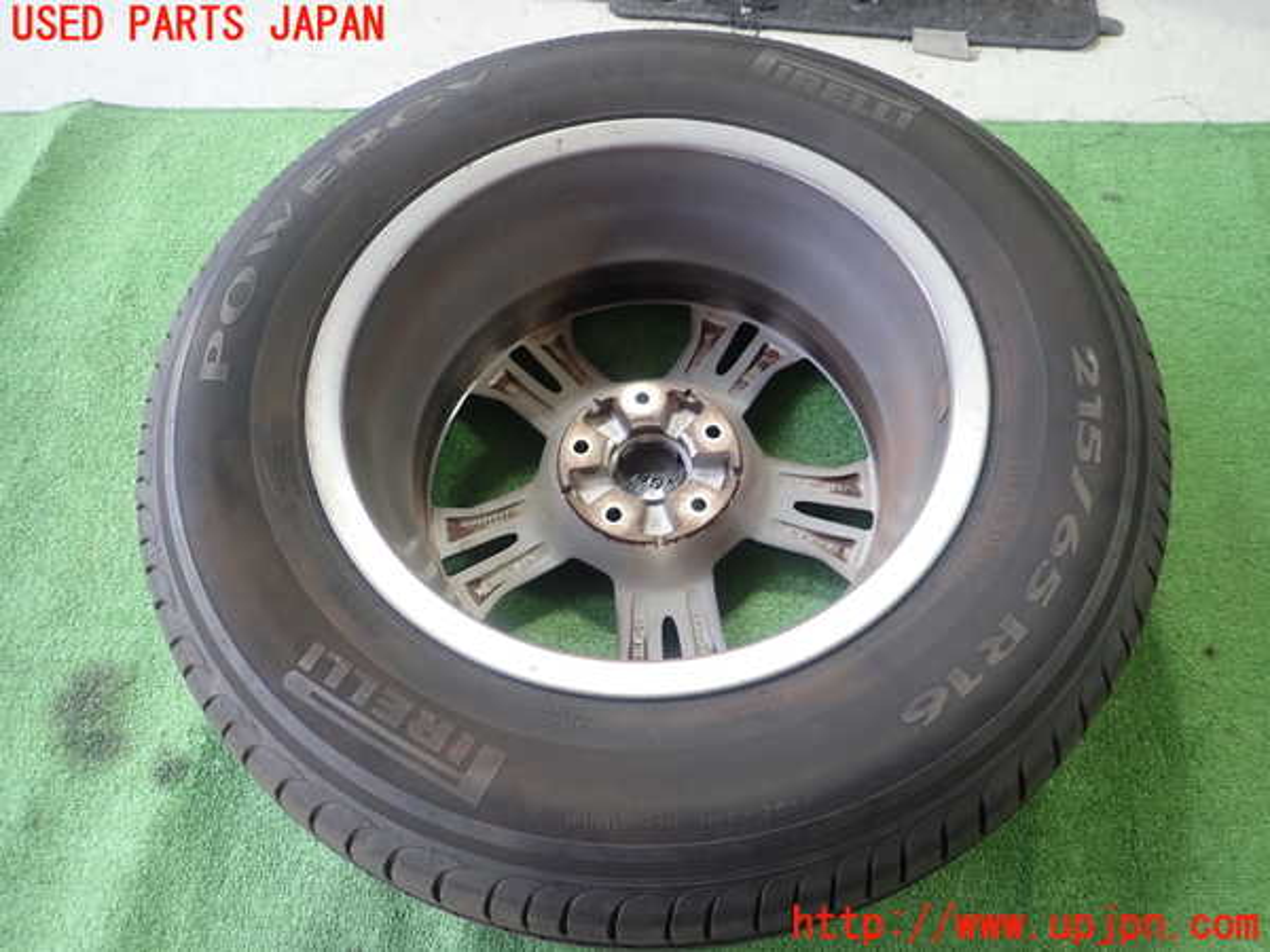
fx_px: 917
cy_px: 476
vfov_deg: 54.9
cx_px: 635
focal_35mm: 25
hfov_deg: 69.4
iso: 200
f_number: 2
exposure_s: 1/50
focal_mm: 4.5
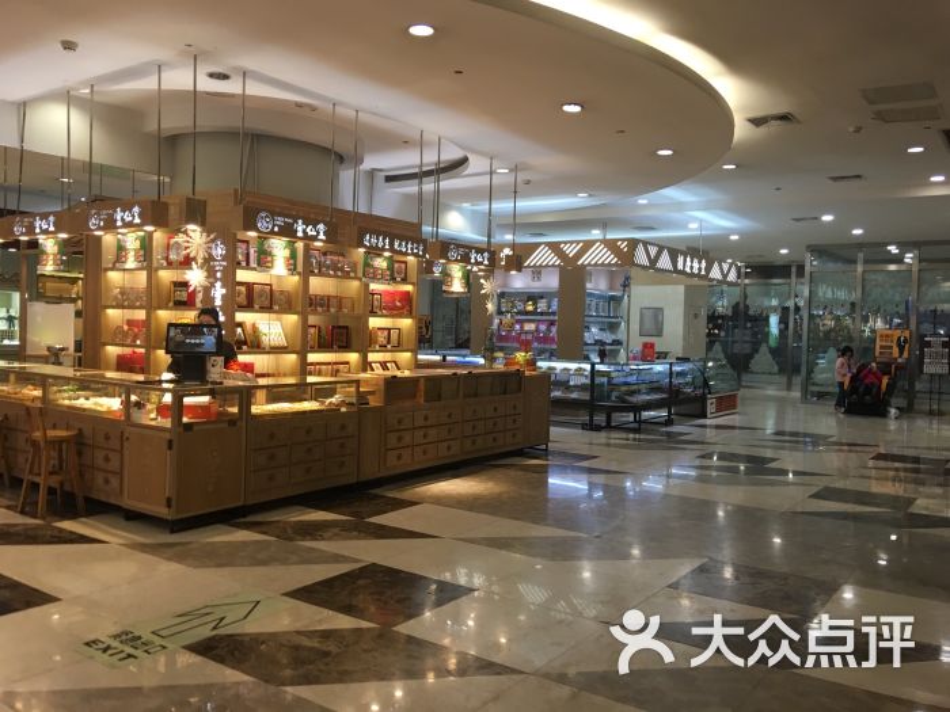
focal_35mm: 29
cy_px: 356
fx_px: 796
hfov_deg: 61.7
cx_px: 475
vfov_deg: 48.2
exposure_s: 1/33
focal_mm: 4.15
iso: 40
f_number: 2.2
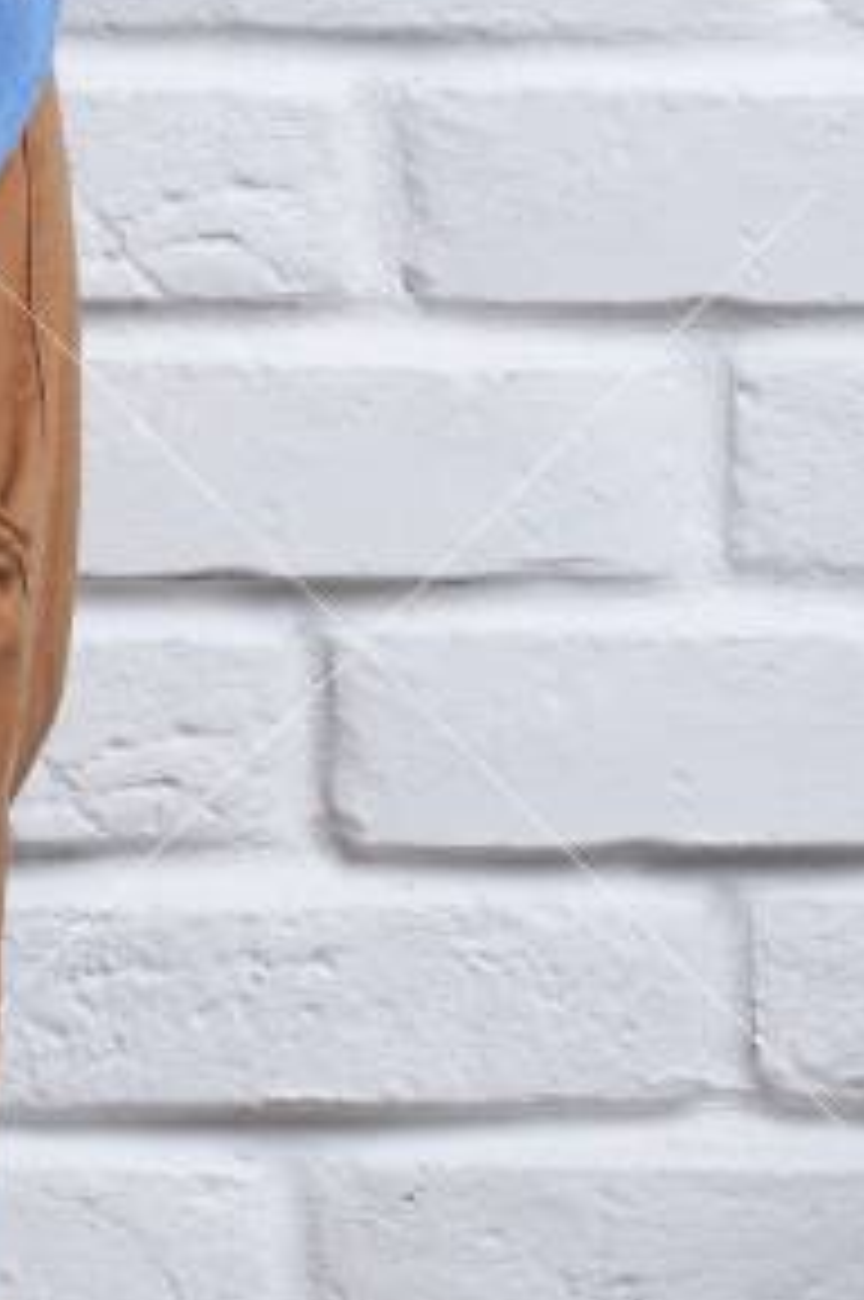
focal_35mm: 383
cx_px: -623
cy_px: -1030
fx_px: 13820
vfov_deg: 5.3
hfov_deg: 3.6
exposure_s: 1/200
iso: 100
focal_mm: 85
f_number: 7.1
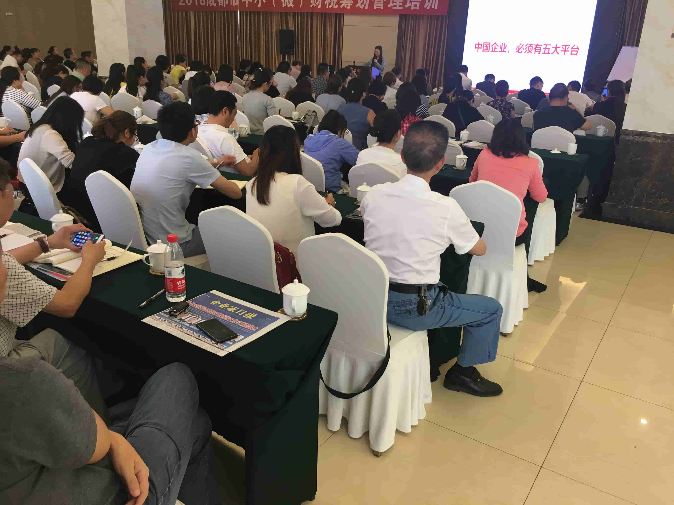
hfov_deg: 61.7
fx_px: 565
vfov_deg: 48.2
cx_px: 337
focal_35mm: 29
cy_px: 252
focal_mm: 4.15
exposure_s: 1/33
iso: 80
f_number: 2.2
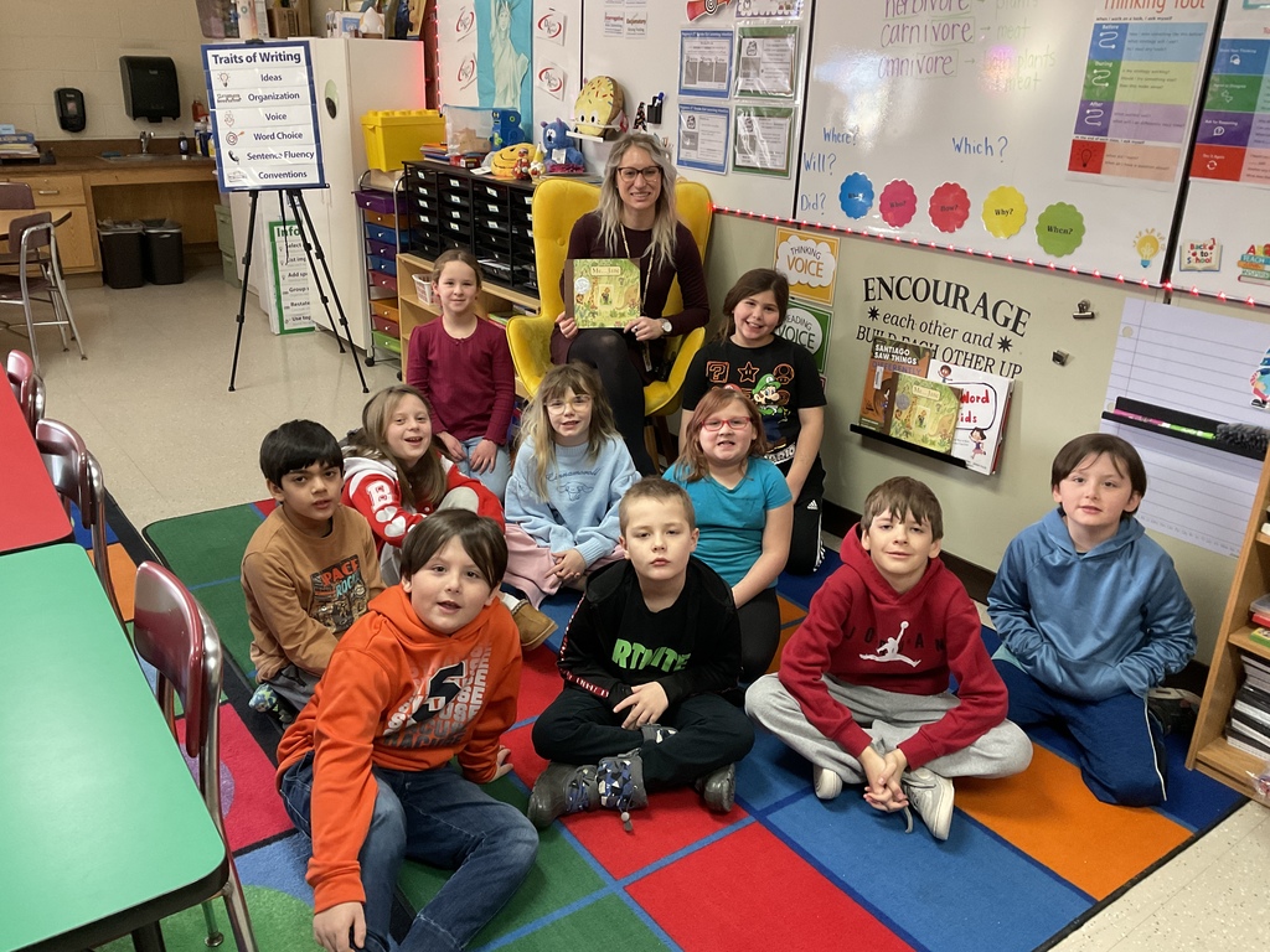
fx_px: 1064
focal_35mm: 29
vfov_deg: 48.2
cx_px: 635
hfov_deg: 61.7
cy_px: 476
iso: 200
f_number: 1.8
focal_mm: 3
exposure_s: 1/40
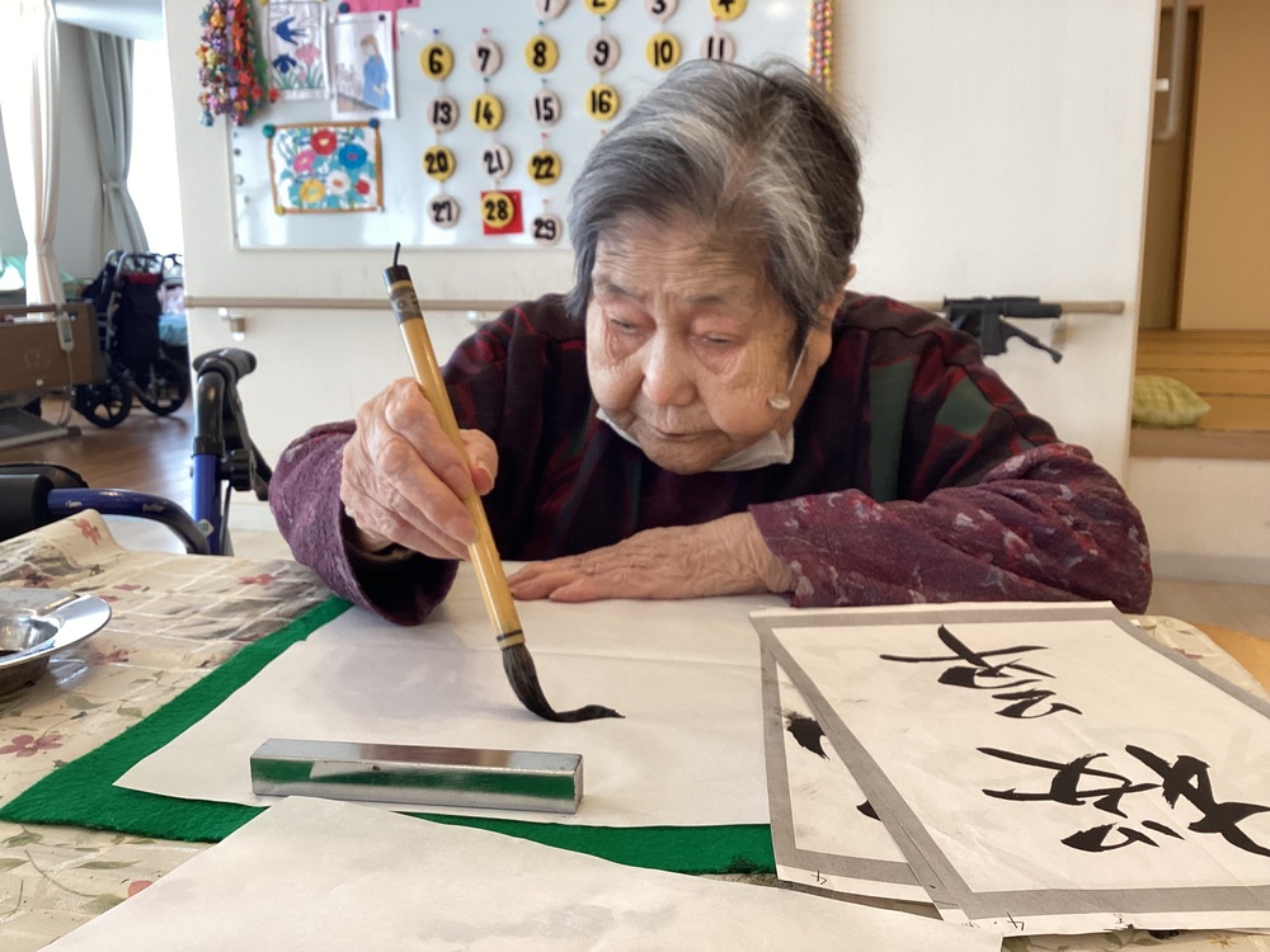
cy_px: 476
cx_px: 635
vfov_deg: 45.4
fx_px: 1137
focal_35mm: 31
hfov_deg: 58.4
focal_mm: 3.3
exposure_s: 1/60
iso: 100
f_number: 2.4
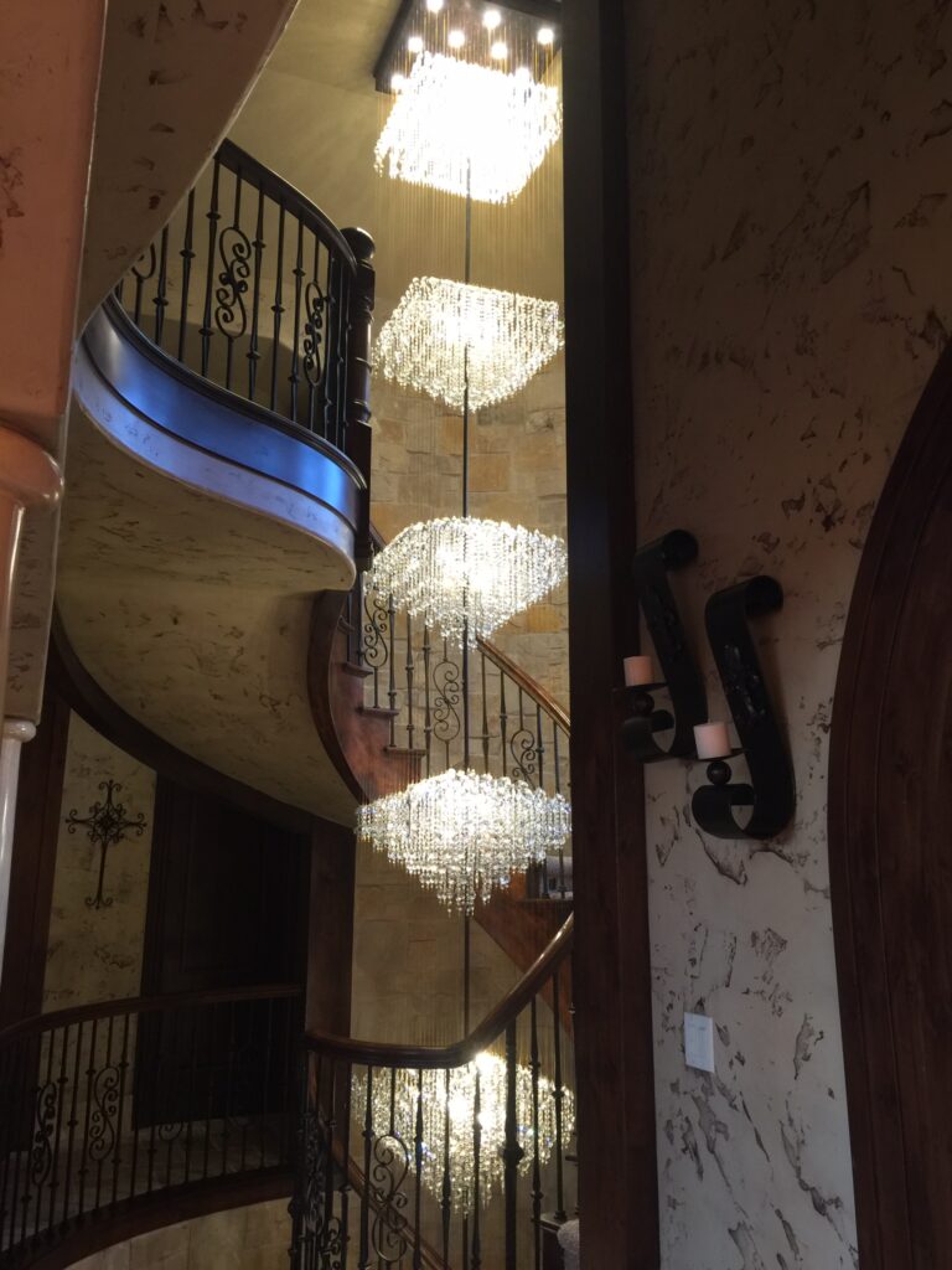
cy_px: 635
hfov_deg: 48.2
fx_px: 1063
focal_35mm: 29
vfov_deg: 61.7
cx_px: 476
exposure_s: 1/15
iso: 80
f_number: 2.2
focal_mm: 4.15
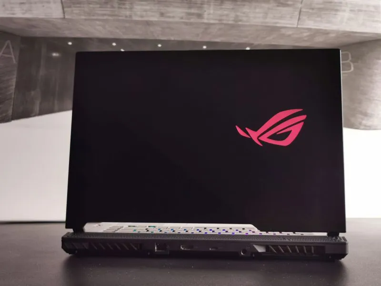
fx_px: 572
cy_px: 143
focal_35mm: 52
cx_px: 190
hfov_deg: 36.8
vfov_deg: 28.0
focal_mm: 5.56
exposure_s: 1/50
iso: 125
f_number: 1.6
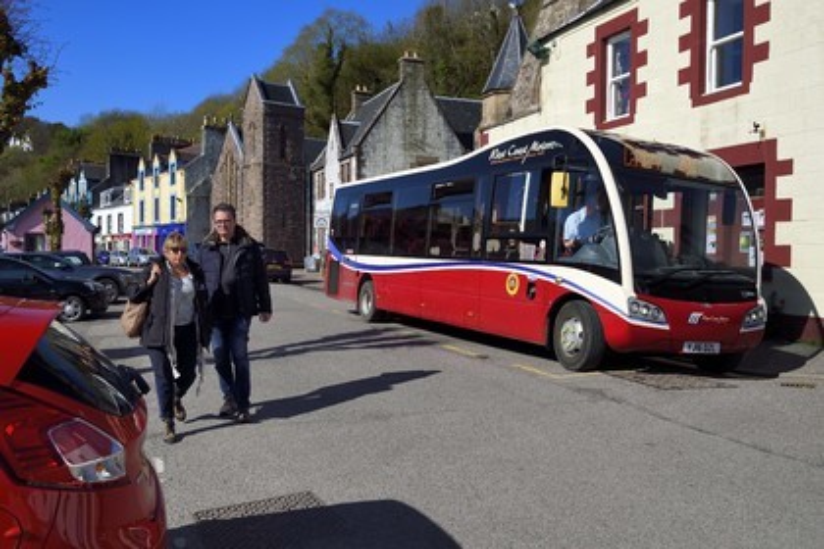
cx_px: 412
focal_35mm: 32
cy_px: 274
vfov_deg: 41.1
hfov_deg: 58.7
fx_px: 732
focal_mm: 32
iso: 200
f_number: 18
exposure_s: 1/250
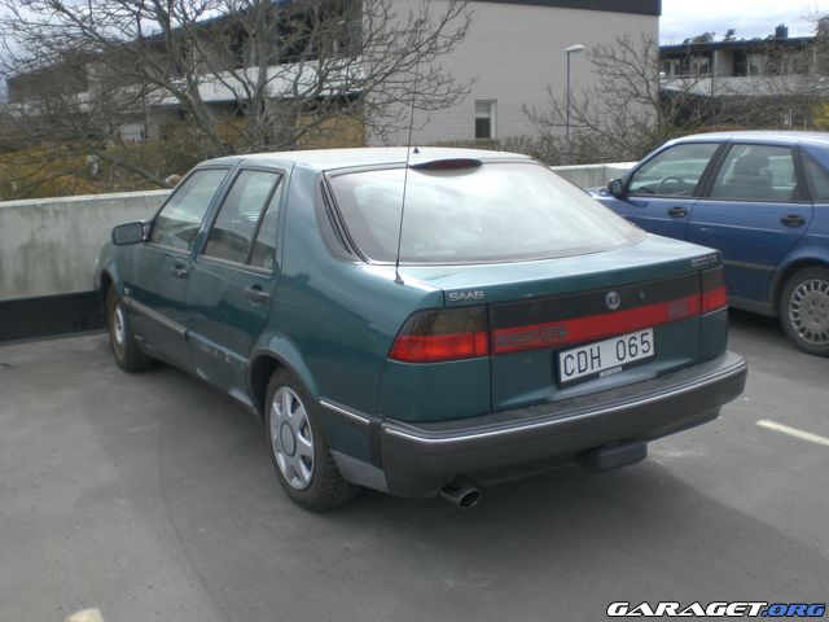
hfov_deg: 49.0
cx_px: 414
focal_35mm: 38
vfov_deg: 37.7
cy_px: 311
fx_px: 910
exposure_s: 1/400
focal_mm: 6.3
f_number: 3.1
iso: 50
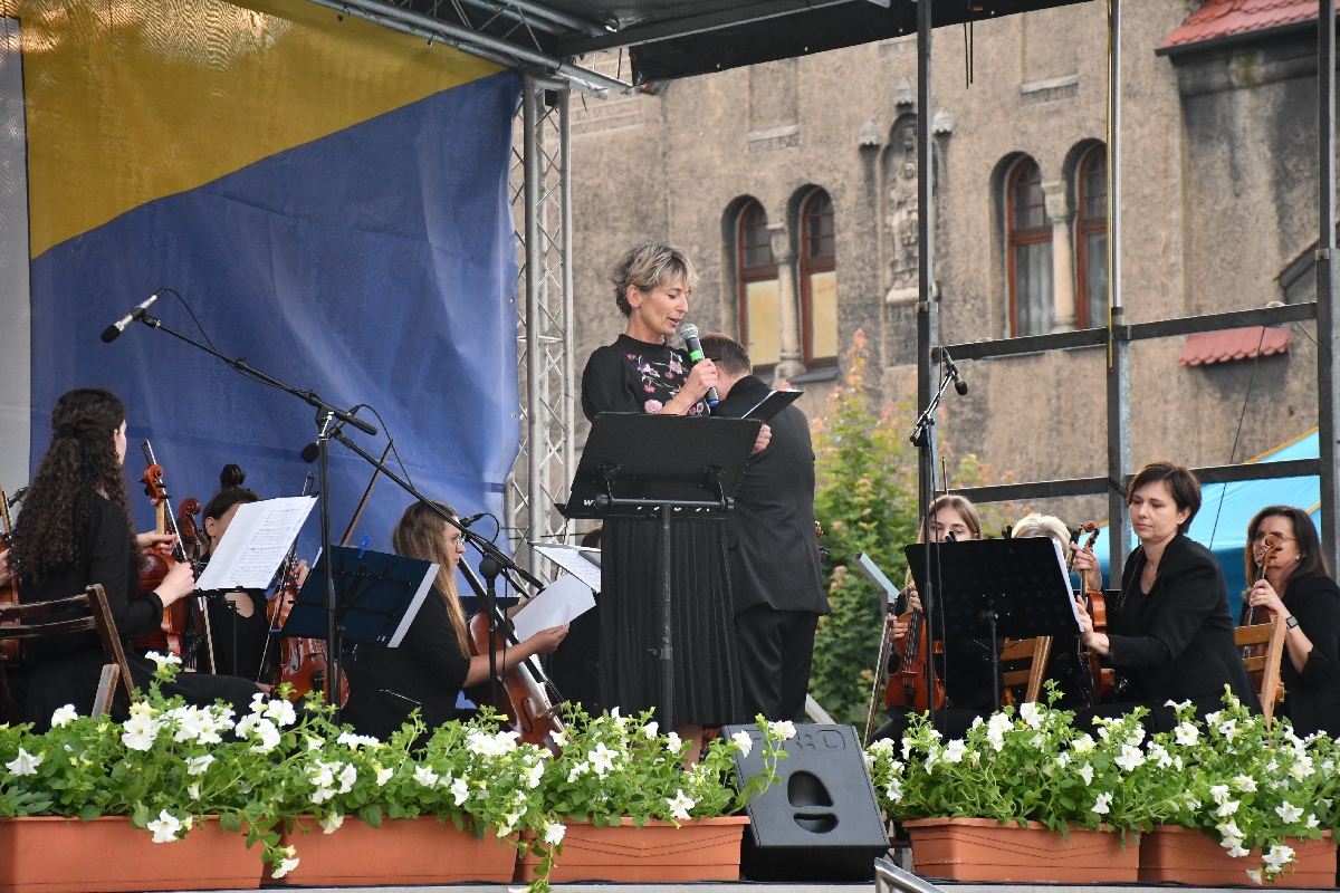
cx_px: 670
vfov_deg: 10.2
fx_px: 5025
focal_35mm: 135
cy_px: 446
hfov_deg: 15.2
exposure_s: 1/400
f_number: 5.3
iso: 2000
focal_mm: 90
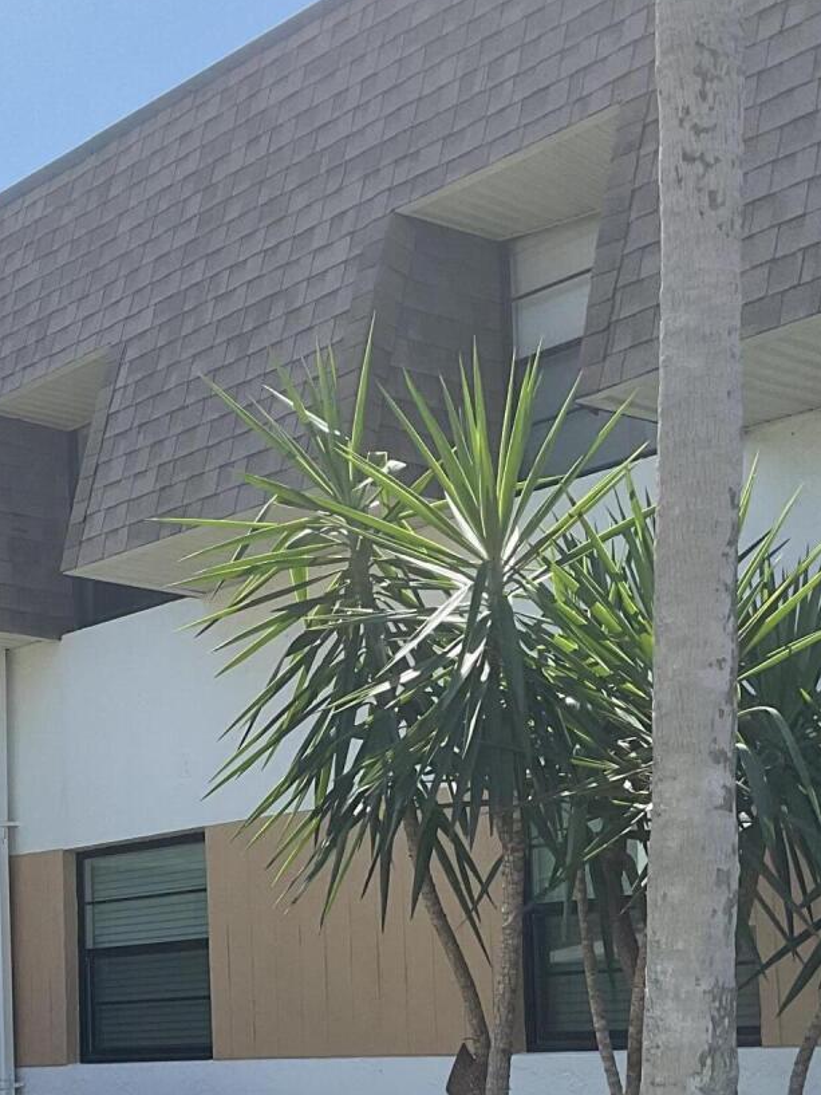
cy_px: 893
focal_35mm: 71
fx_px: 2245
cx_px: 92
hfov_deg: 20.3
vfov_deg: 26.8
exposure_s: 1/1490
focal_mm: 3
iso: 16
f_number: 1.8
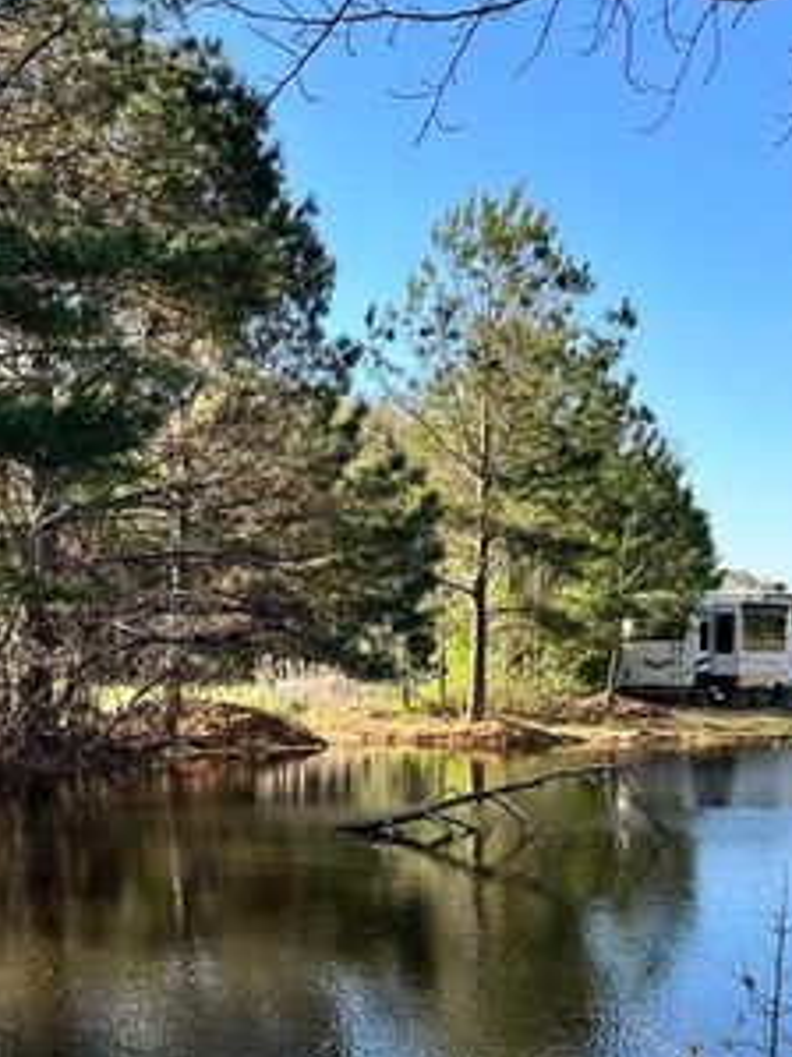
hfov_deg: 25.2
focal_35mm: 58
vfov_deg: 32.0
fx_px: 1771
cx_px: 428
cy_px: 896
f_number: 1.6
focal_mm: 5.1
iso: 50
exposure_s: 1/951
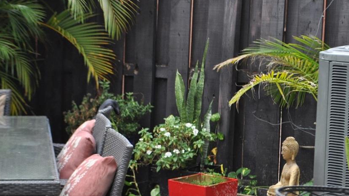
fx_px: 1120
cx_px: 81
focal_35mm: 121
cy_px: 167
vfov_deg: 10.0
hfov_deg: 17.6
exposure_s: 1/160
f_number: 6.3
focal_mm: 40
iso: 800
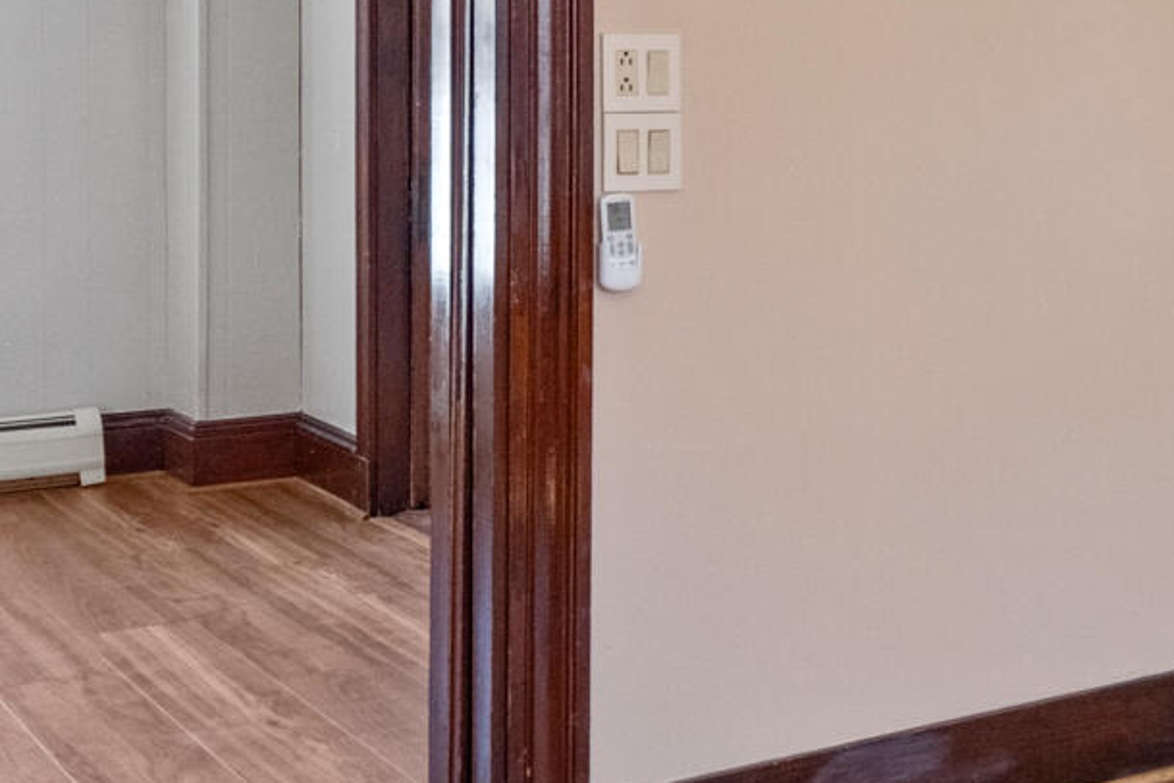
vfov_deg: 20.8
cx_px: 1488
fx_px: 2087
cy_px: 68
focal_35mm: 64
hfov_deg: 26.9
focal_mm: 8.9
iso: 500
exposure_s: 1/15
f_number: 8
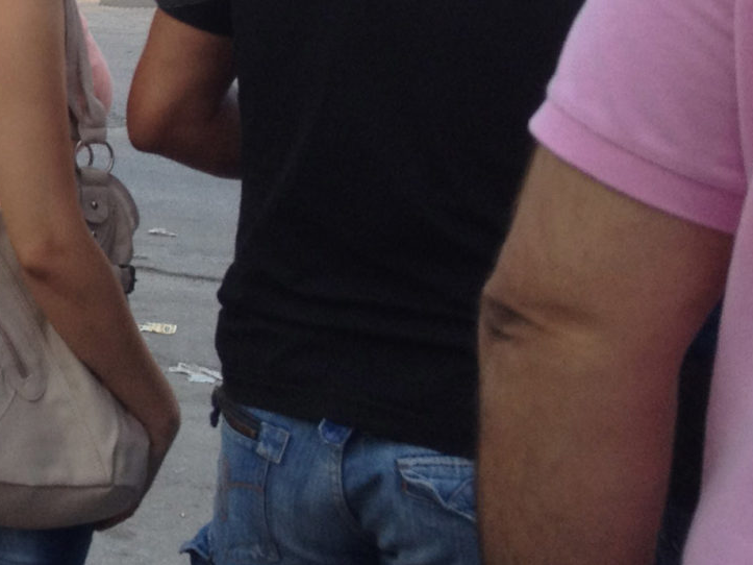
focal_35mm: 124
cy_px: -50
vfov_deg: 11.8
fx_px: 2697
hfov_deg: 14.4
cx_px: -498
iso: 64
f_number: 2.4
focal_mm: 4.28
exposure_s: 1/216
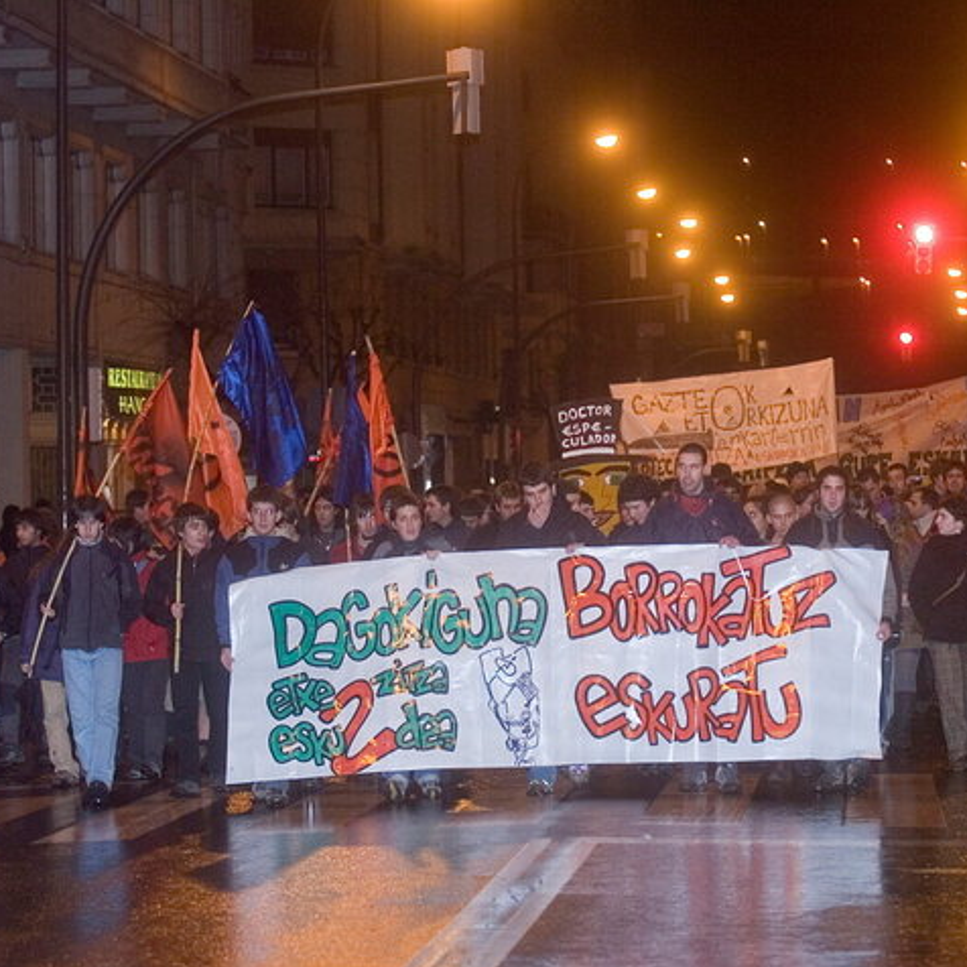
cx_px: 679
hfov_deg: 11.0
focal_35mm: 159
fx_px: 5025
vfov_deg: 11.0
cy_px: 487
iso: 400
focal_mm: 82
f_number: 2.8
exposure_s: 1/50
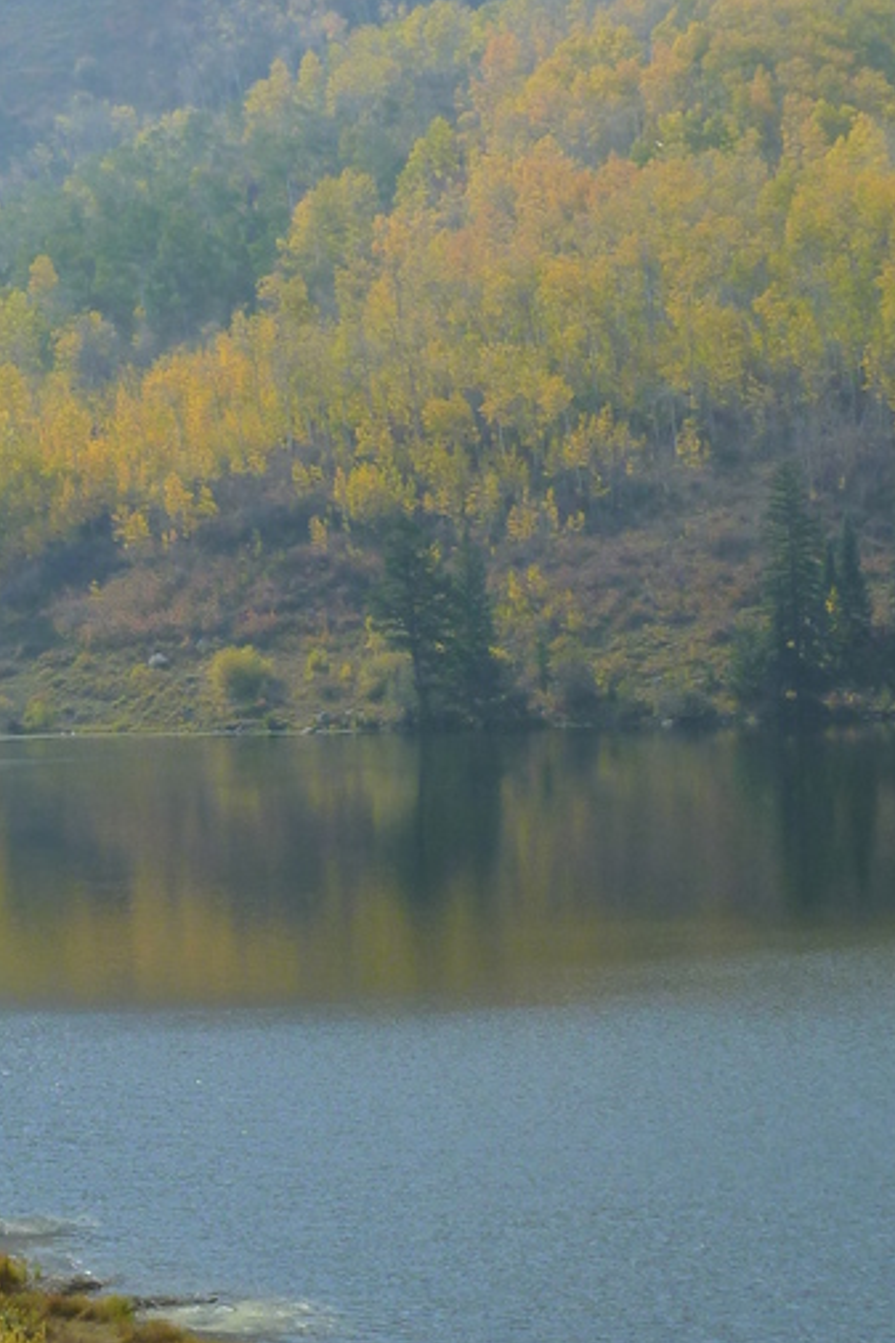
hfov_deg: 13.6
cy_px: 733
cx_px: 96
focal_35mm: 100
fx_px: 3731
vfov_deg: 20.4
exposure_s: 1/500
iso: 125
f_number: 3.9
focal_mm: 6.7
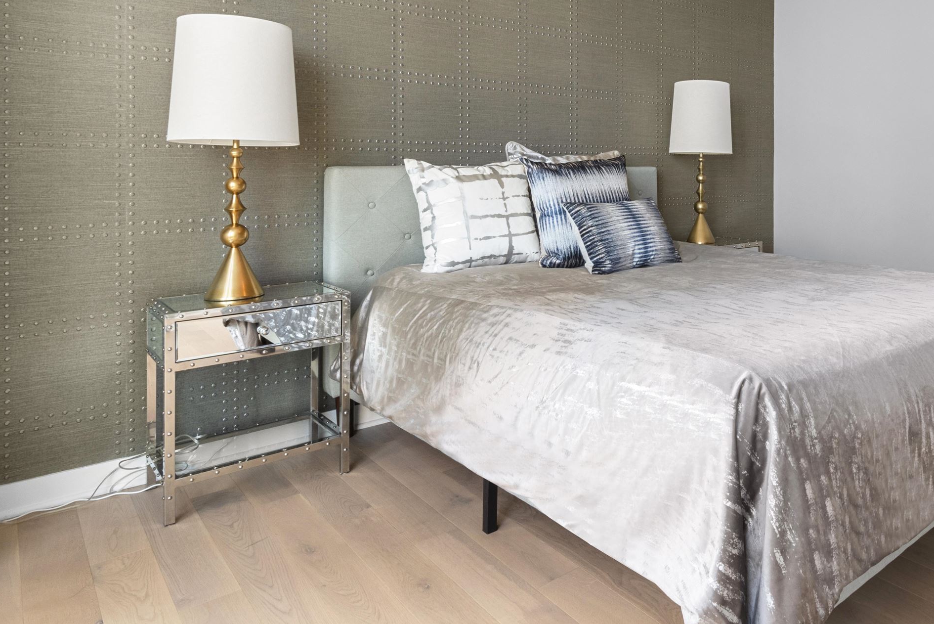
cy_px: 169
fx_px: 675
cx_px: 707
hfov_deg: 64.9
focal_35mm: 26
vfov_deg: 48.0
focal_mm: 16
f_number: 18
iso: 500
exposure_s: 1/2
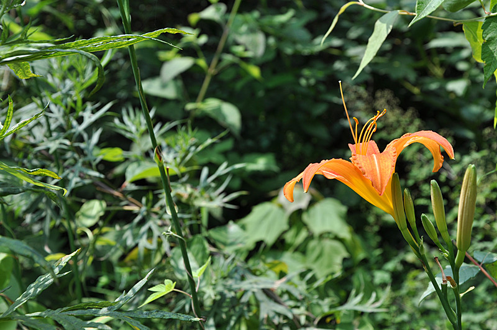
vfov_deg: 20.1
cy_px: 165
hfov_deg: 29.9
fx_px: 931
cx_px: 248
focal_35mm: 68
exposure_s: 1/250
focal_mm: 45
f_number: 9
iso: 200
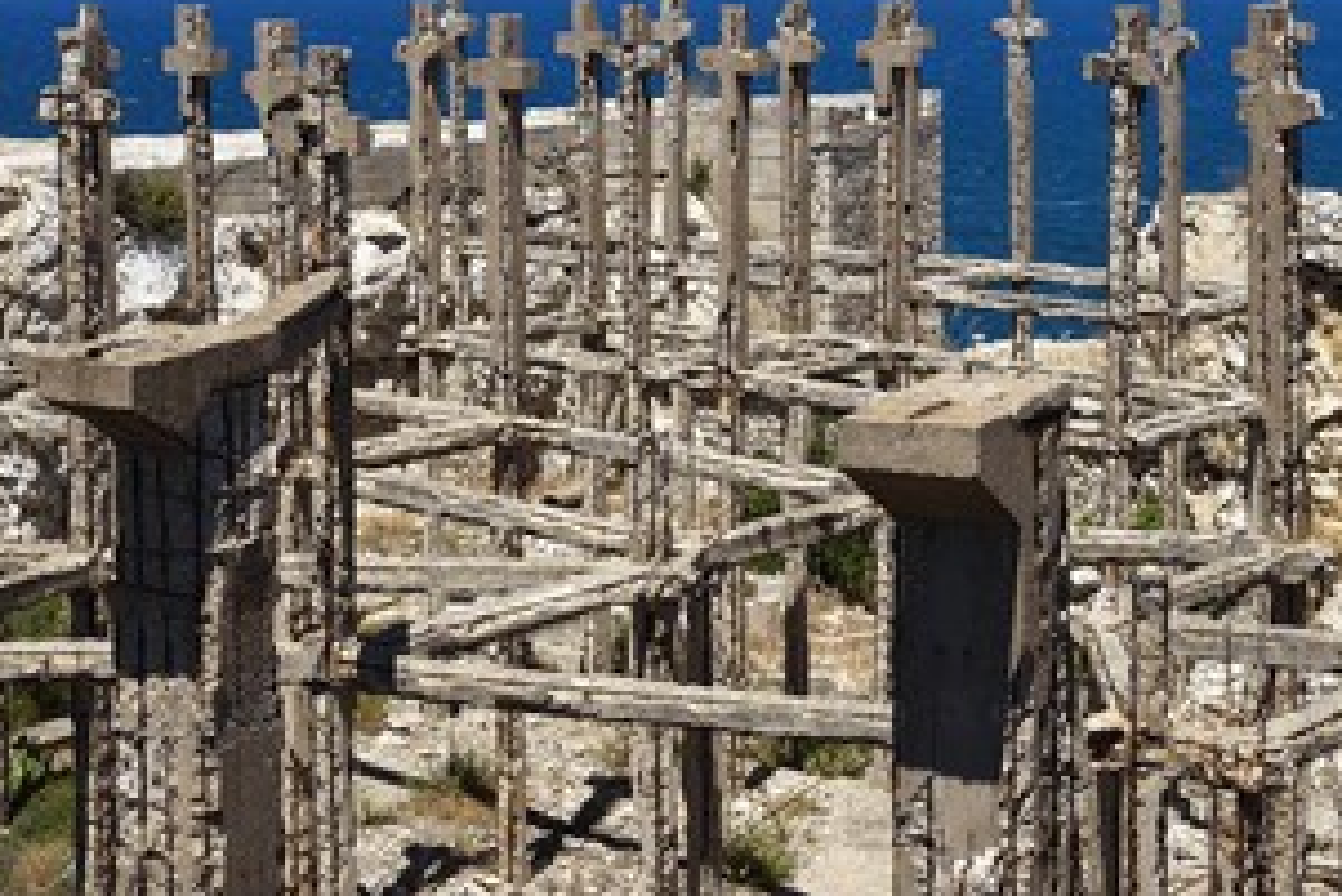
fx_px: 2499
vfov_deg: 20.2
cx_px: 829
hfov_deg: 30.0
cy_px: 281
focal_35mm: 67
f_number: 7.1
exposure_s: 1/800
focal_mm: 48
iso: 200
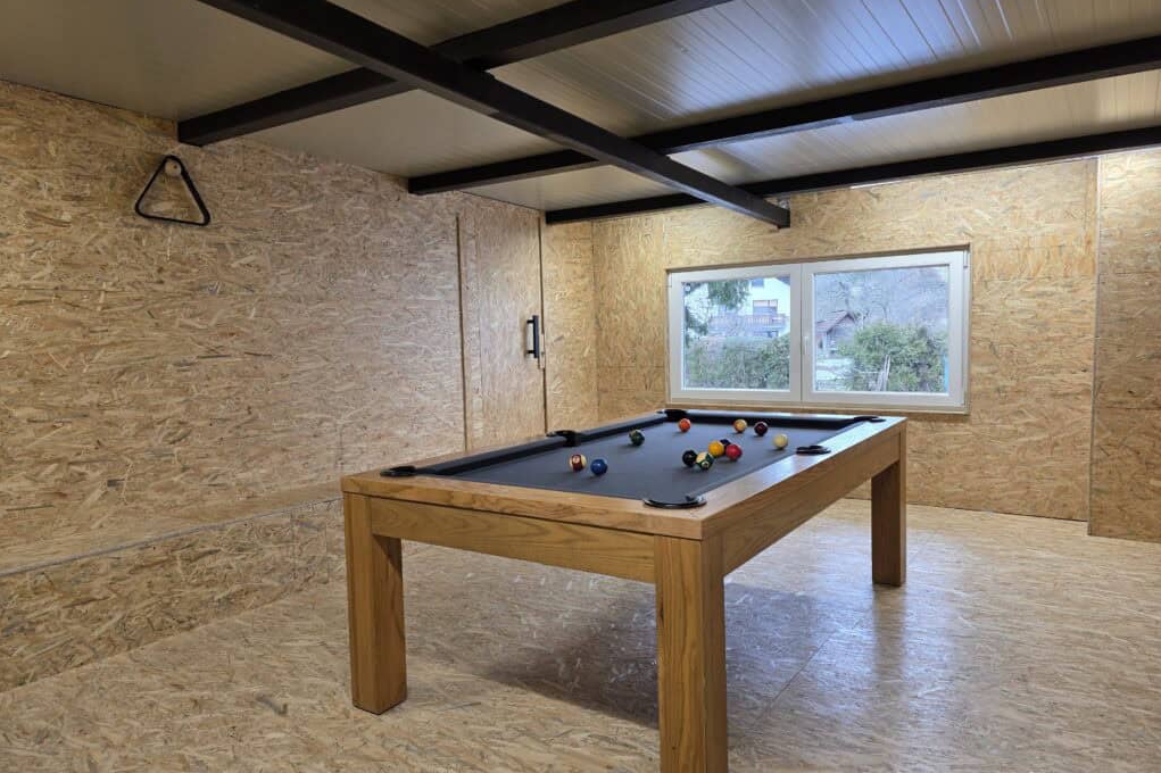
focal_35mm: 24
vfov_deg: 53.1
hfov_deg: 73.8
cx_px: 581
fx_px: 774
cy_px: 409
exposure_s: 1/100
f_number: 1.7
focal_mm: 6.3
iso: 64
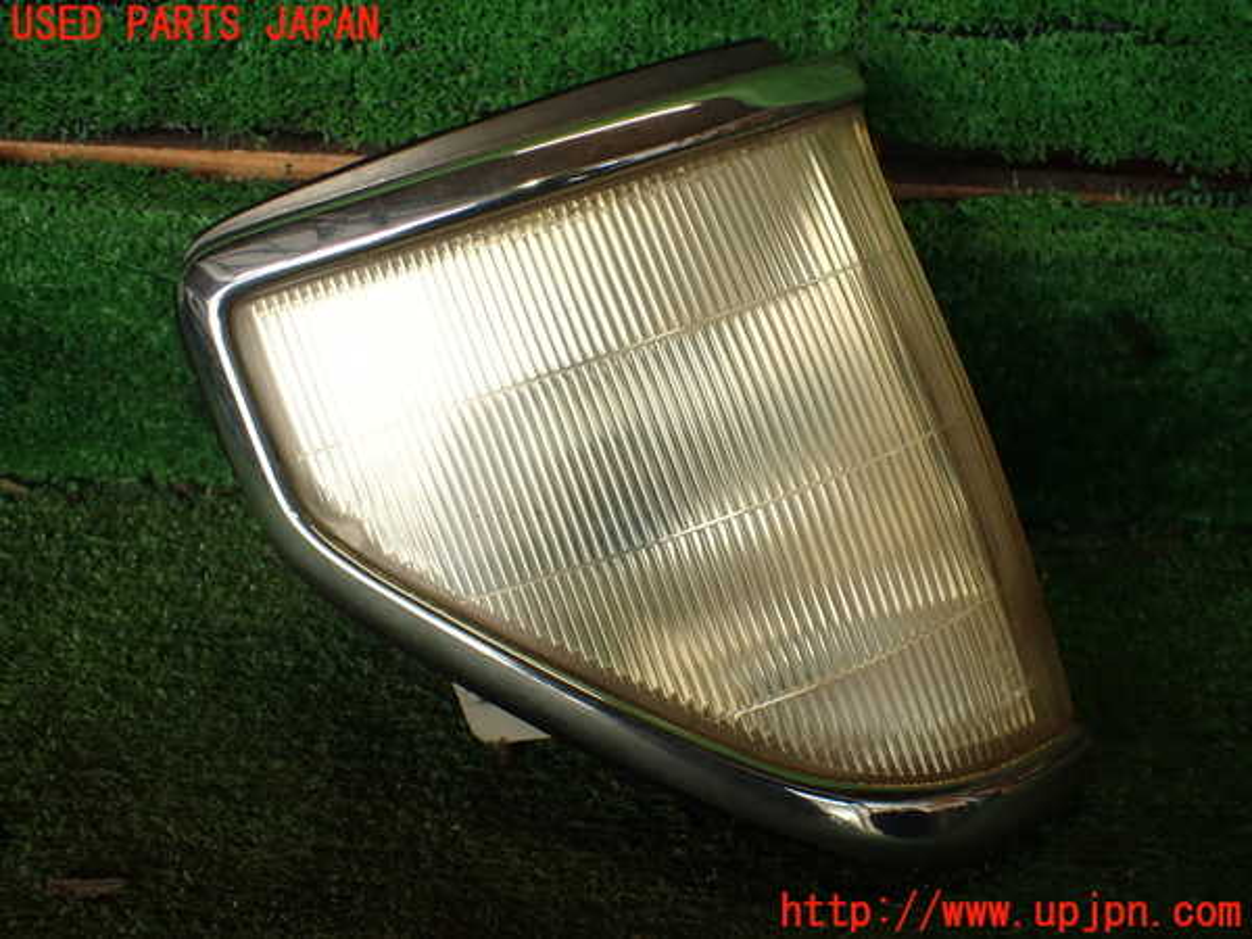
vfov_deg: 44.2
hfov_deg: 56.8
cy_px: 470
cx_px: 626
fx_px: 1157
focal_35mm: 32
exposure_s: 1/100
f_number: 2.4
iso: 100
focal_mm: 5.79
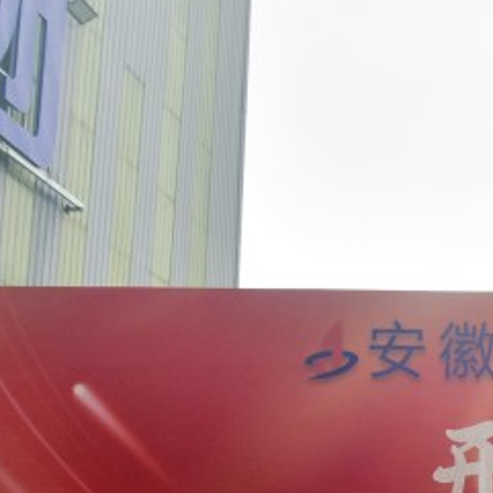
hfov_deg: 20.6
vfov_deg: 22.2
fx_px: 1225
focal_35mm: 76
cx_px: 657
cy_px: 455
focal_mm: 18
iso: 400
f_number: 10
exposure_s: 1/500
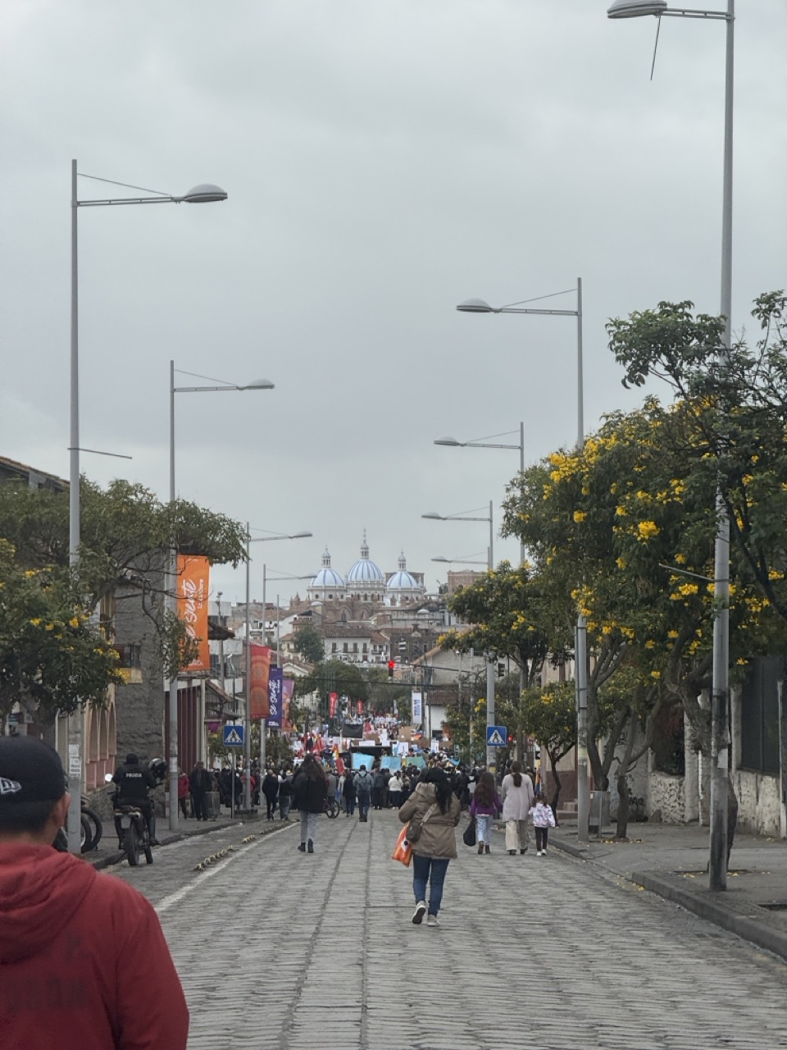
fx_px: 3638
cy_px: 525
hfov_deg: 12.3
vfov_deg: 16.4
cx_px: 394
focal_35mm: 120
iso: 50
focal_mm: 15.66
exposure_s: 1/428
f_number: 2.8
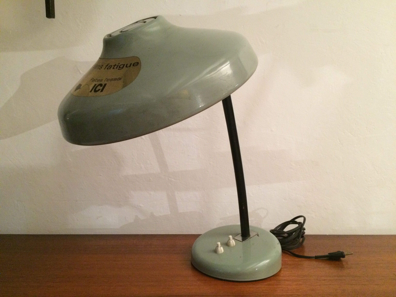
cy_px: 148
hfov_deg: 61.7
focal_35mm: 29
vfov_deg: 48.2
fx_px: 332
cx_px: 198
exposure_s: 1/25
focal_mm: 4.15
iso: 320
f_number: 2.2
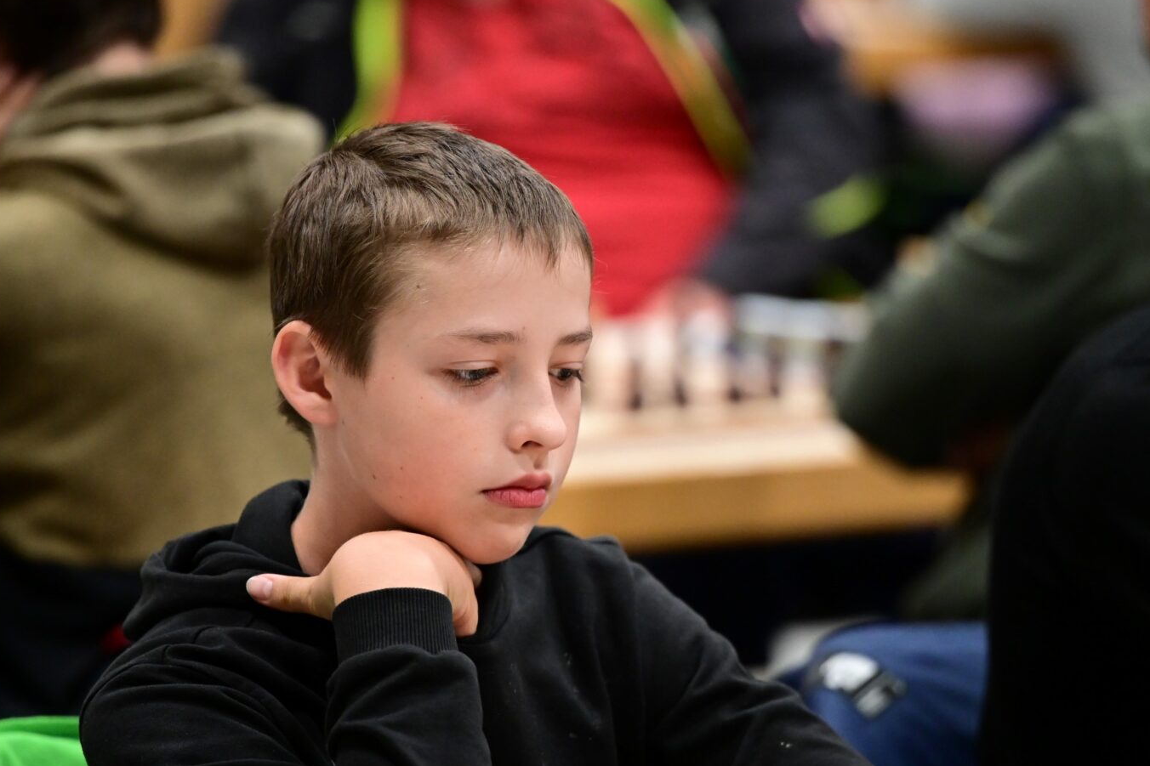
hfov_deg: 6.8
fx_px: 9677
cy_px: 473
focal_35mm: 303
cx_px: 600
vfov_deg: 4.5
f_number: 2.8
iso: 3200
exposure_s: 1/250
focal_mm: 200
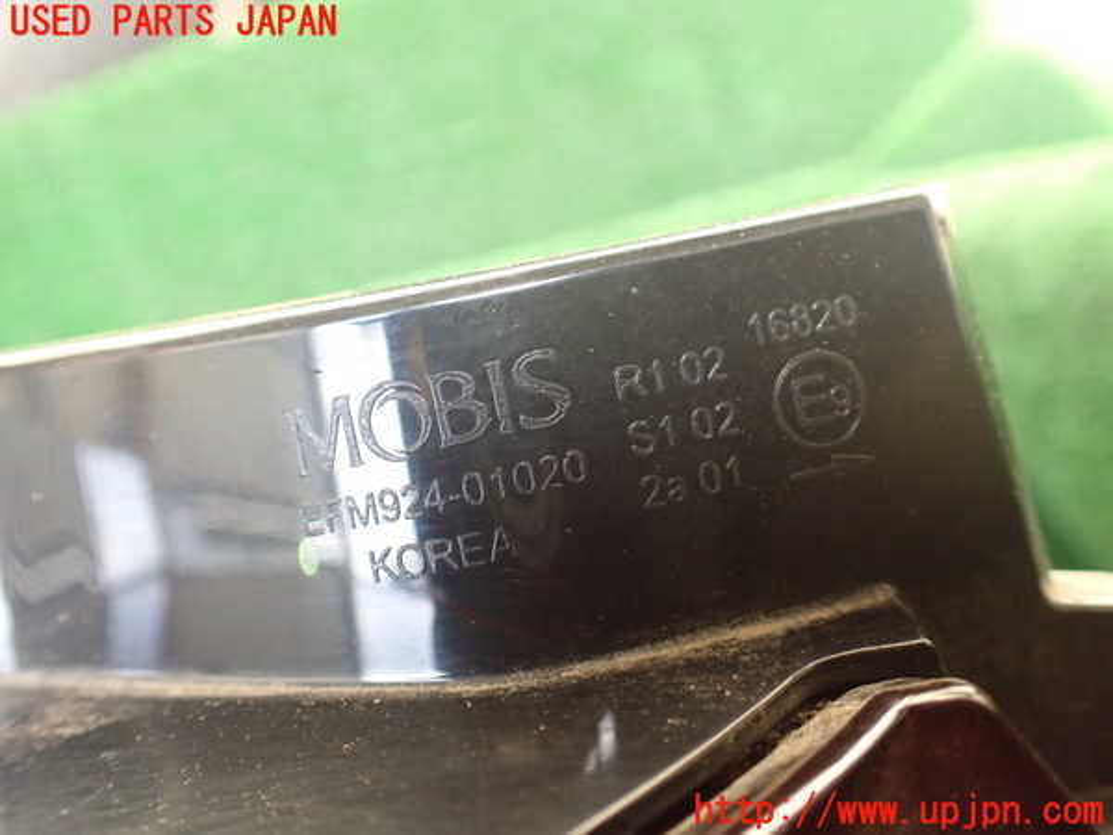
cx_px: 556
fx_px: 965
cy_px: 418
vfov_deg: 46.8
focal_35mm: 30
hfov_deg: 60.0
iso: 640
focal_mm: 5.4
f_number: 2.3
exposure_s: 1/125
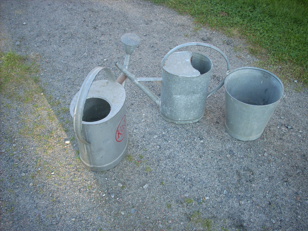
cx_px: 154
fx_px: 329
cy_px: 116
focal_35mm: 37
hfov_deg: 50.1
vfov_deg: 38.7
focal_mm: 6.2
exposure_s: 1/48.3
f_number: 2.8
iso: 64
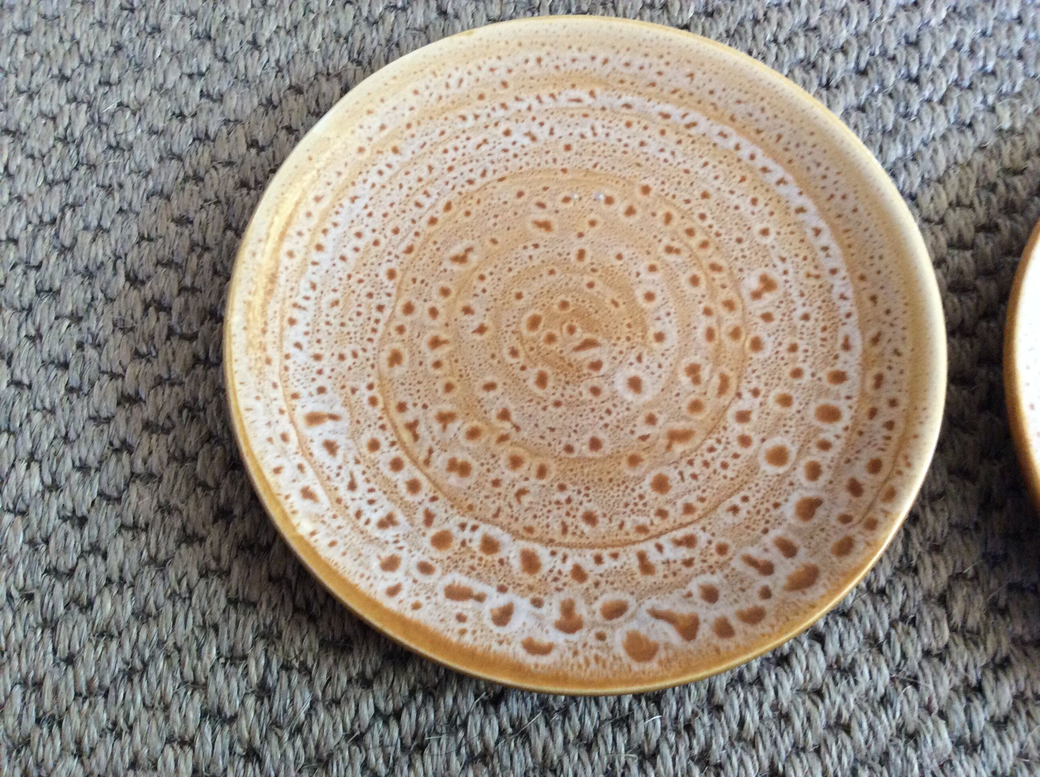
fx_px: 960
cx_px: 520
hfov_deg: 56.9
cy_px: 388
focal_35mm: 32
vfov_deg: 44.1
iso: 160
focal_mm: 3.3
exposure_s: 1/25
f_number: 2.4
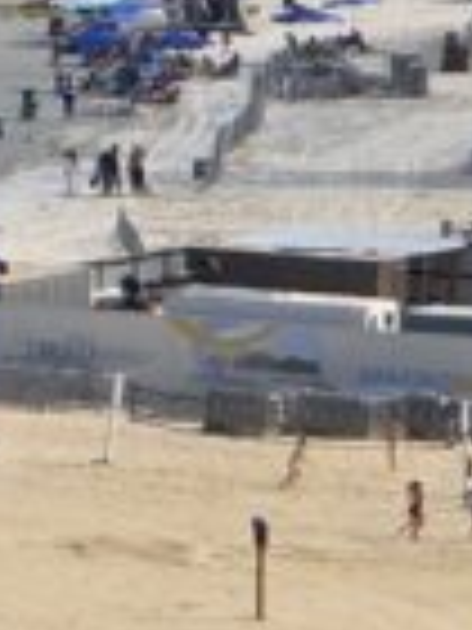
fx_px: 15290
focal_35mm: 841
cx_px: -1492
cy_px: -688
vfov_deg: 2.3
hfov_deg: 1.7
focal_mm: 18.6
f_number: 3.4
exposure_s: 1/1067
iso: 64
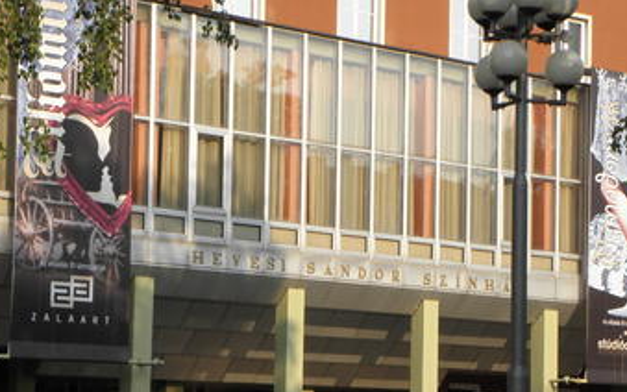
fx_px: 1880
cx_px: 359
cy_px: 294
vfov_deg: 11.9
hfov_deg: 18.9
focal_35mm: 110
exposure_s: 1/125
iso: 64
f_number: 5.6
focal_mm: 9.93
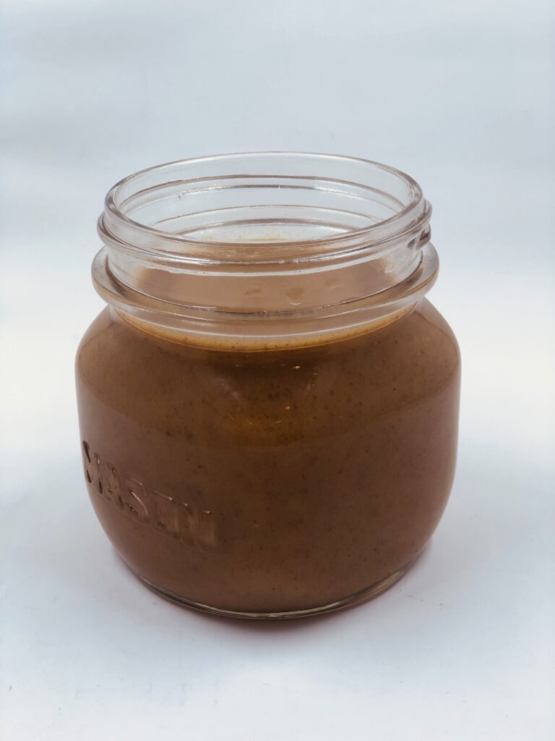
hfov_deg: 25.7
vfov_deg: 33.8
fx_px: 1219
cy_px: 370
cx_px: 278
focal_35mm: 57
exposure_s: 1/120
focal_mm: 6.6
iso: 25
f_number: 2.8
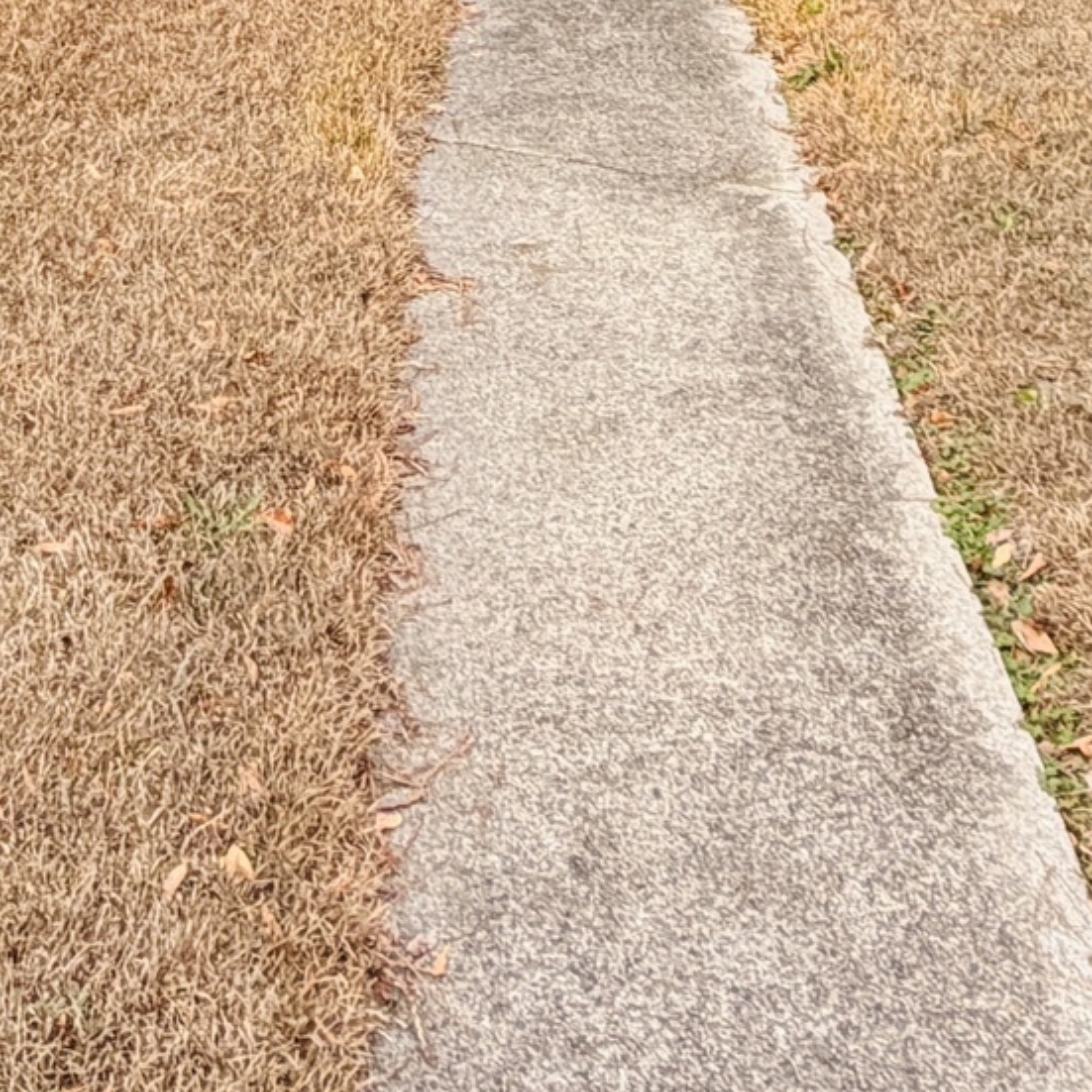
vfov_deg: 21.7
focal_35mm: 69
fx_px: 2463
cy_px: -444
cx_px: 337
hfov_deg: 24.8
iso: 64
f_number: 2.2
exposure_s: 1/121
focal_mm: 2.22
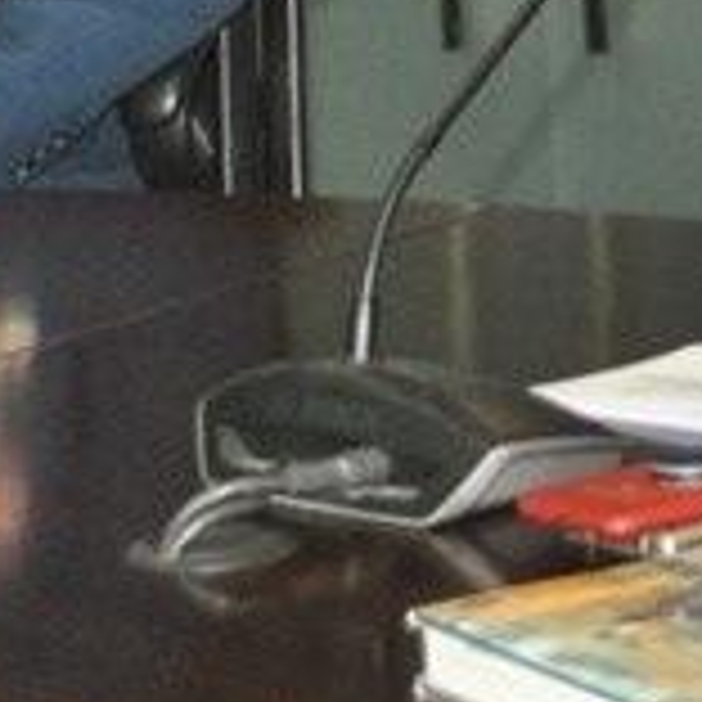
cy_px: -266
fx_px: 4497
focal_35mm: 196
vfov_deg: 8.8
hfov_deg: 8.6
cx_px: 1233
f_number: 4.8
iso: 800
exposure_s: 1/60
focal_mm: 30
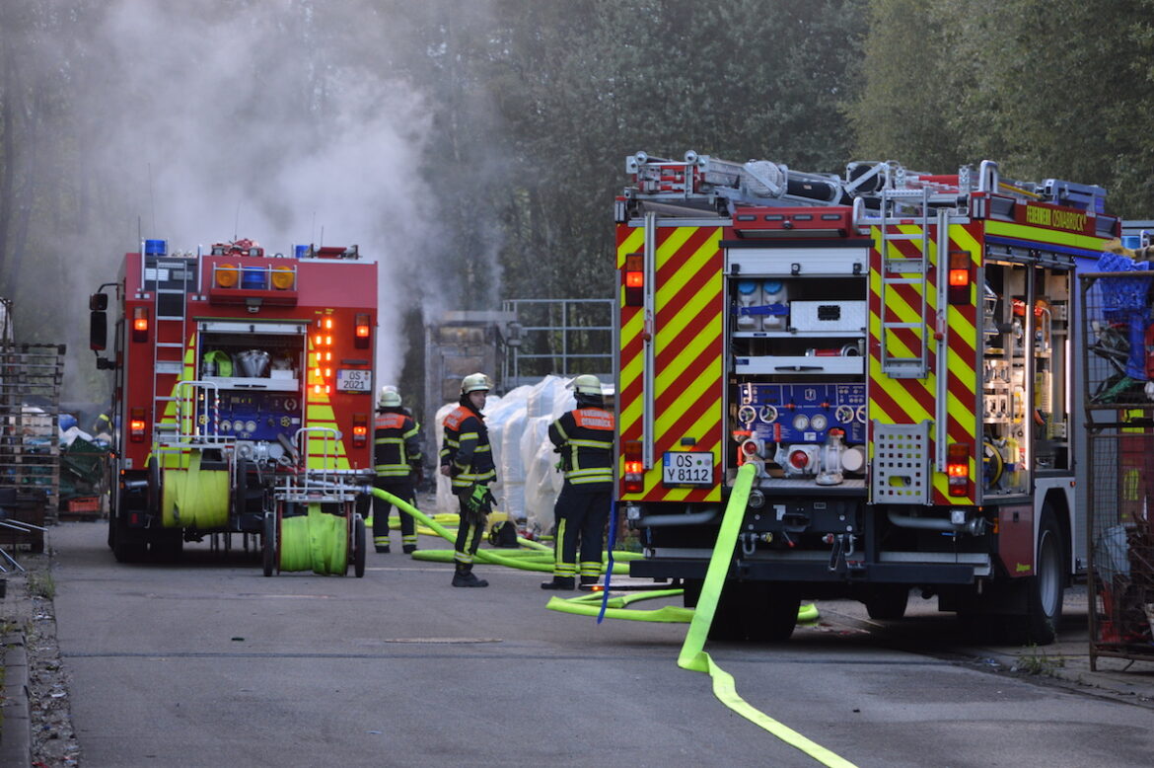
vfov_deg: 8.7
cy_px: 384
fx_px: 5044
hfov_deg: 13.1
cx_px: 577
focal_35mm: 158
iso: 400
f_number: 5.6
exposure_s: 1/125
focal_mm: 105
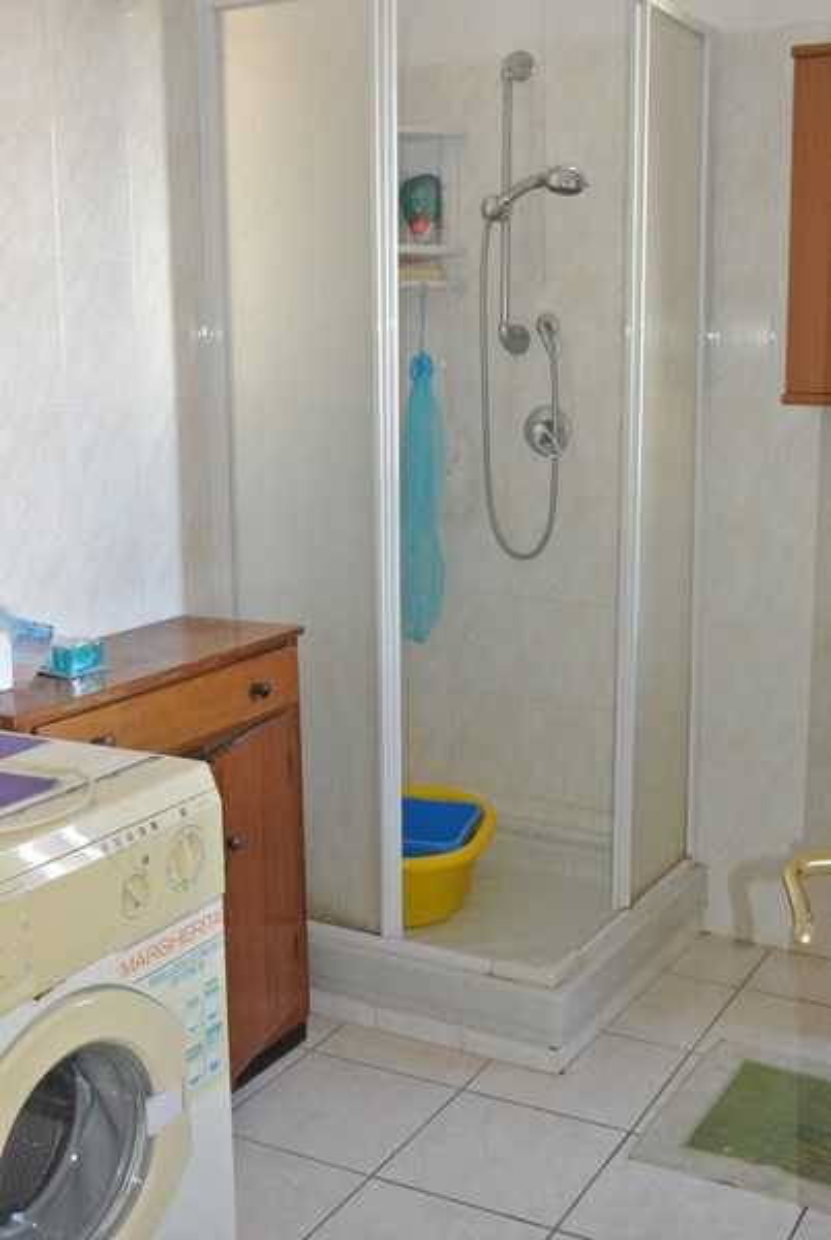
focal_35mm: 42
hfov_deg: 32.0
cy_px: 620
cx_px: 416
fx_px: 1449
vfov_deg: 46.3
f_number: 4.2
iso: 2200
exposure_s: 1/60
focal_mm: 15.7
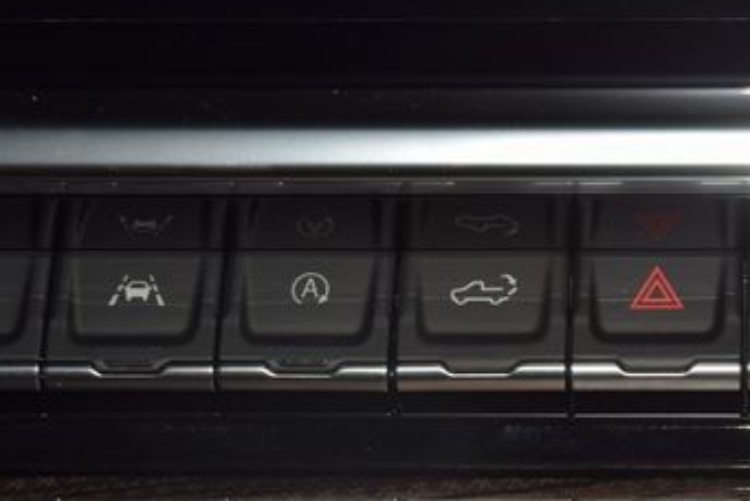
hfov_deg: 10.4
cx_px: 614
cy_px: 304
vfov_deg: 7.0
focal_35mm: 197
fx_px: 4108
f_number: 8
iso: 100
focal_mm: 70
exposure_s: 1/125
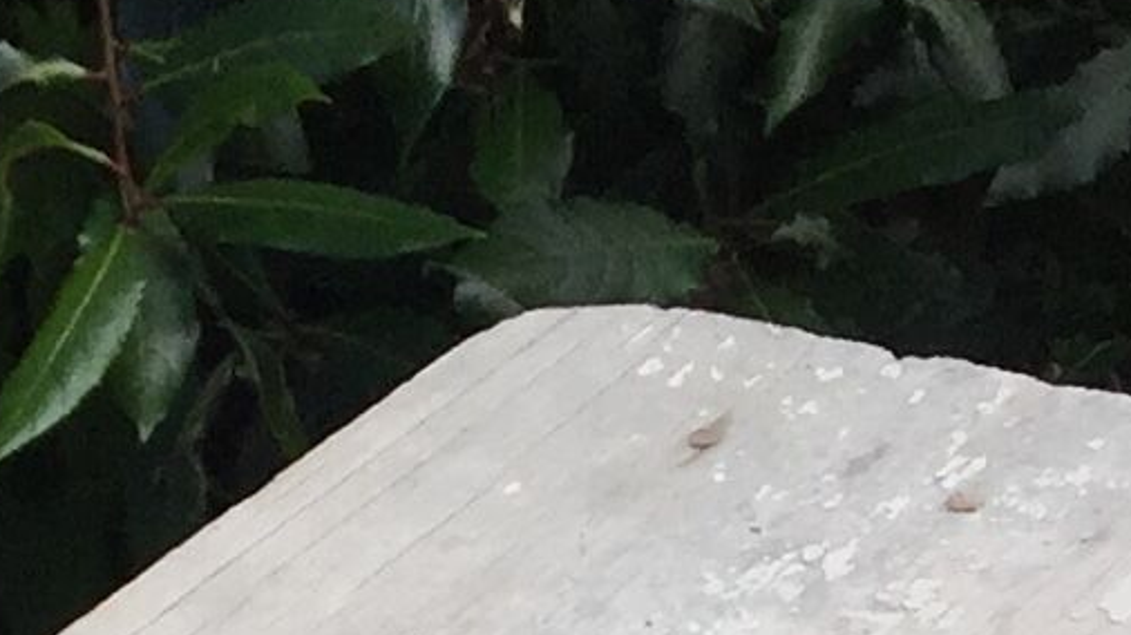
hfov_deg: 10.5
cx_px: -16
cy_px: 3007
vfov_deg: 5.0
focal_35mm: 204
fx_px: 6115
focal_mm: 4.15
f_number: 2.2
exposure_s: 1/898
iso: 32
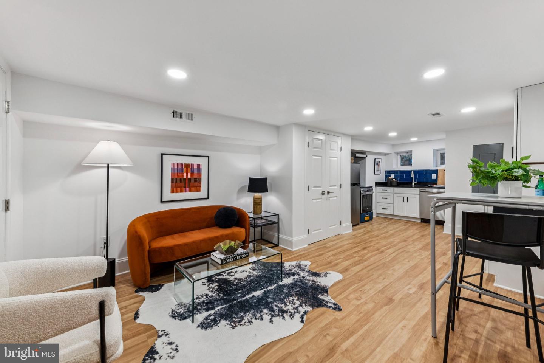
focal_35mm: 14
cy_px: 182
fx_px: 212
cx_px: 272
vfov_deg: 81.2
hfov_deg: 104.3
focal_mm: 14
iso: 250
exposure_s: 1/10
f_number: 9
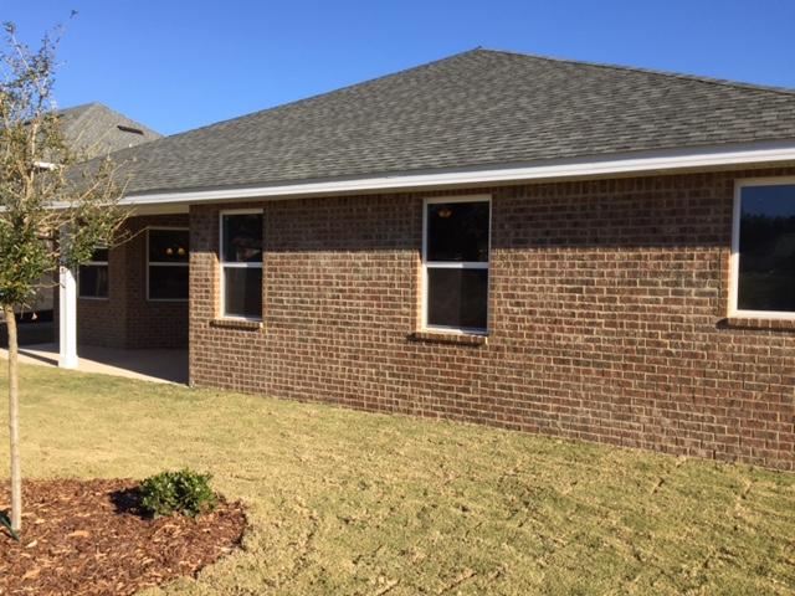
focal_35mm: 29
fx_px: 666
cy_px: 298
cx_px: 398
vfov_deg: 48.2
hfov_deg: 61.7
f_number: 2.2
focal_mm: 4.15
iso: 32
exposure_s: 1/1464
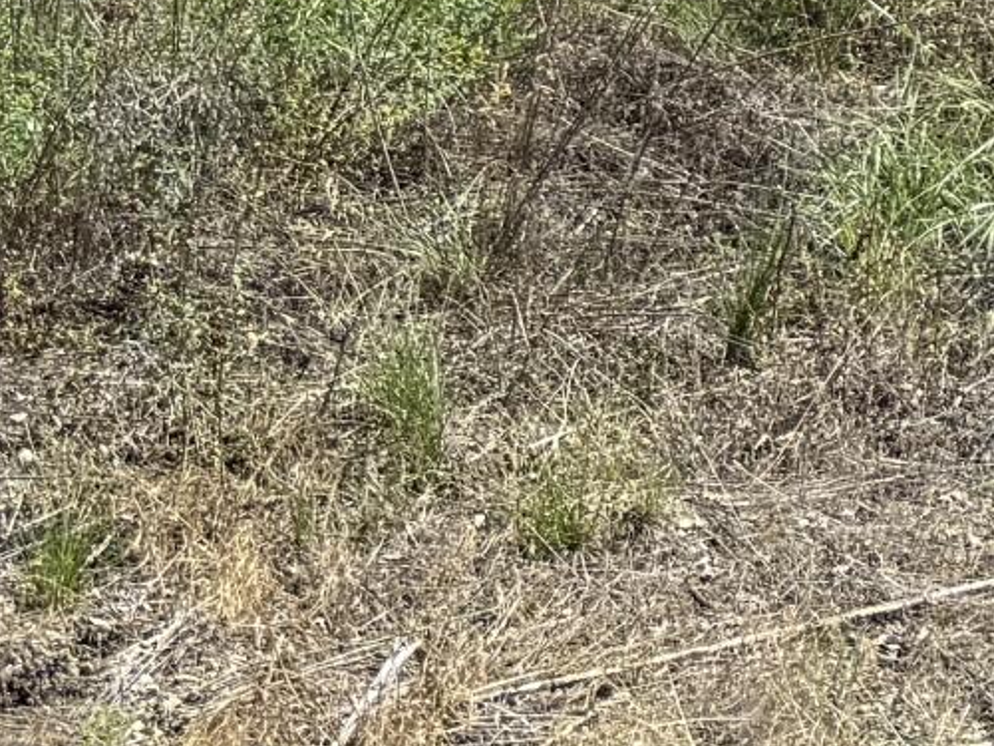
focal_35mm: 144
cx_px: 2040
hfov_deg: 12.1
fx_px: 4135
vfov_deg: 9.5
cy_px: -847
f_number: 1.78
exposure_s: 1/1585
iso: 80
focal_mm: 6.76
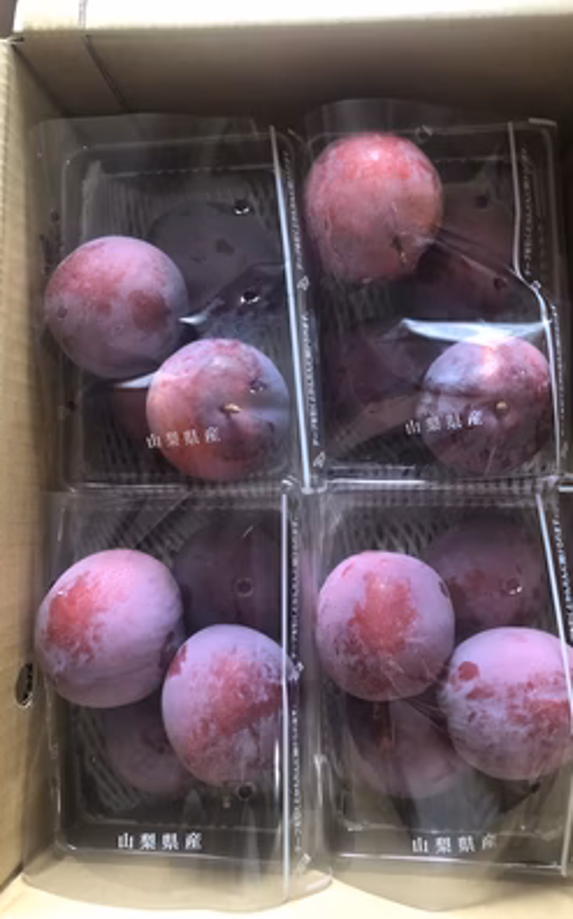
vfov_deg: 62.9
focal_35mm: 30
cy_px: 457
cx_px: 313
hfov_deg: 41.7
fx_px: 751
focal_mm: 3.99
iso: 64
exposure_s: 1/15
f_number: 1.8
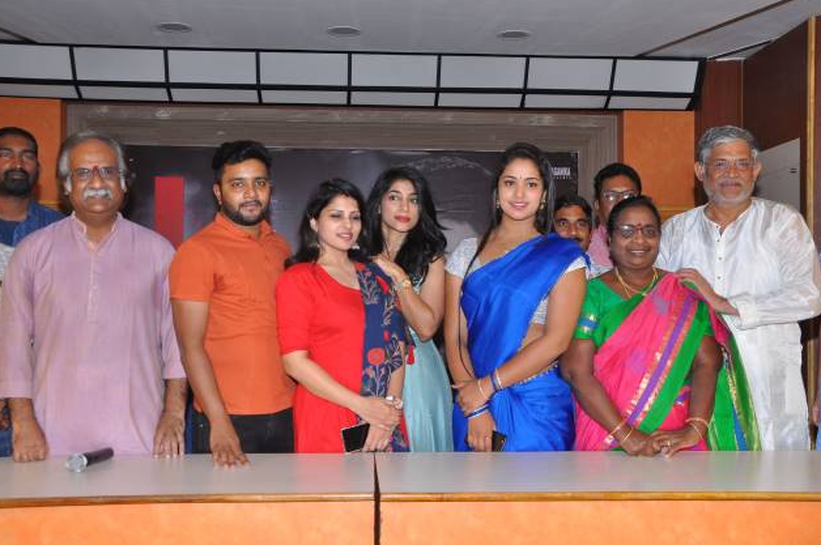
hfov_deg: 47.5
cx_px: 414
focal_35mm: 41
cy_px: 277
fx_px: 934
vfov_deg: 32.5
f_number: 8
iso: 640
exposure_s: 1/125
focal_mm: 26
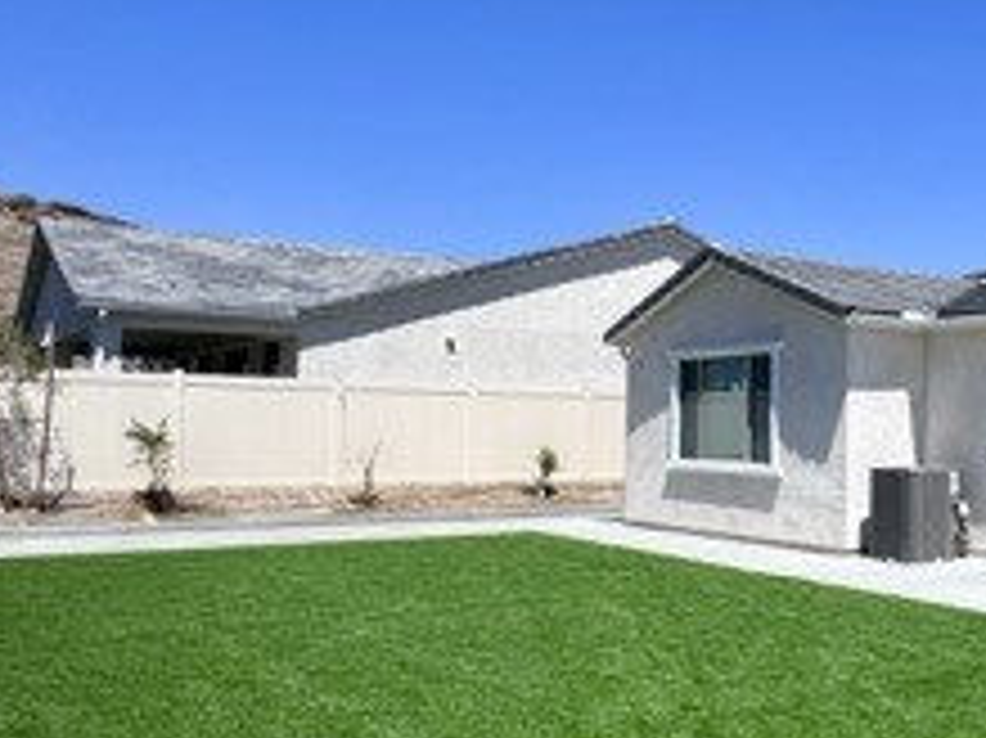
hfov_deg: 41.6
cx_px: 914
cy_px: 410
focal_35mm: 41
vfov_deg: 35.1
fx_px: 1167
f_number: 2.2
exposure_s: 1/2584
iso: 50
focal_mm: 2.22
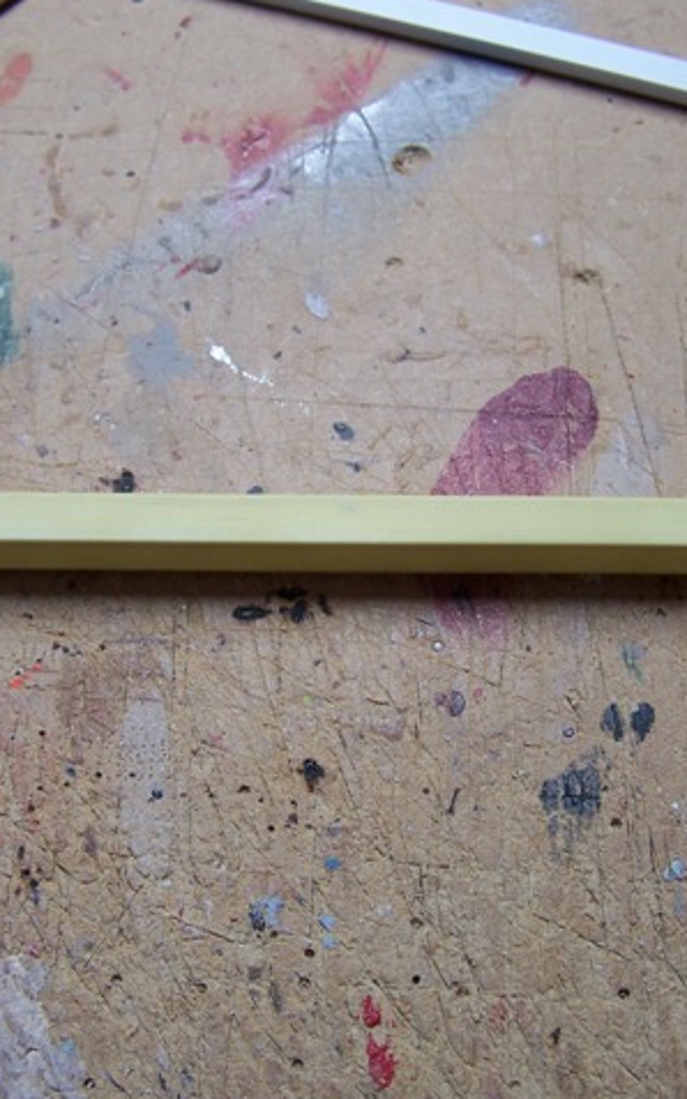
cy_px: 548
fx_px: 1618
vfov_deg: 37.5
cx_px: 378
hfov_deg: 24.0
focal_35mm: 54
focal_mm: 6.3
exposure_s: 1/90
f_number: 2.8
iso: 80
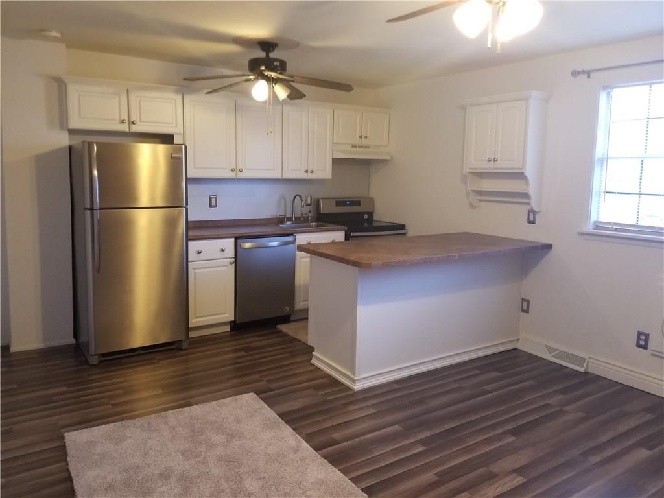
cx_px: 332
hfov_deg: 67.3
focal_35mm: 26
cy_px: 249
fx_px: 499
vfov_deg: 53.1
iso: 160
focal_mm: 4.25
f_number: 1.7
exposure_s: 1/40
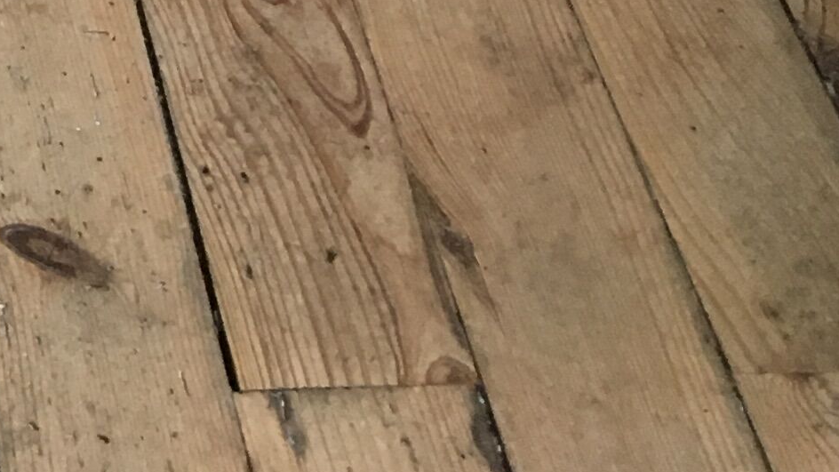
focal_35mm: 135
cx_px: -372
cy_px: -1271
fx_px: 3003
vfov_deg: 7.2
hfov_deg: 14.9
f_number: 2.2
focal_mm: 4.15
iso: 125
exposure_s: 1/33
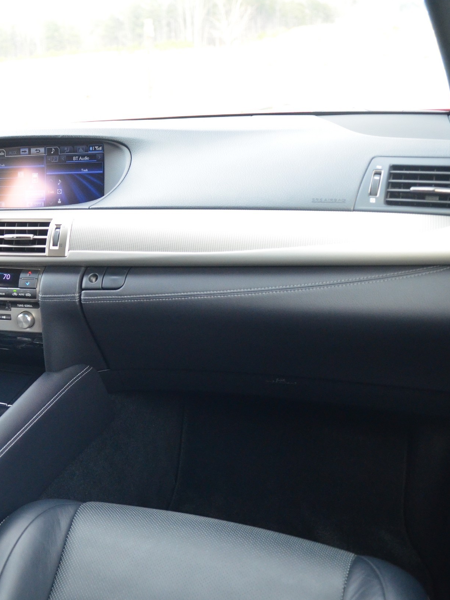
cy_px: 295
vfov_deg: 49.3
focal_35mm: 38
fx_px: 654
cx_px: 23
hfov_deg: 35.1
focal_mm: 17
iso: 1600
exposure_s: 1/125
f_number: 2.8
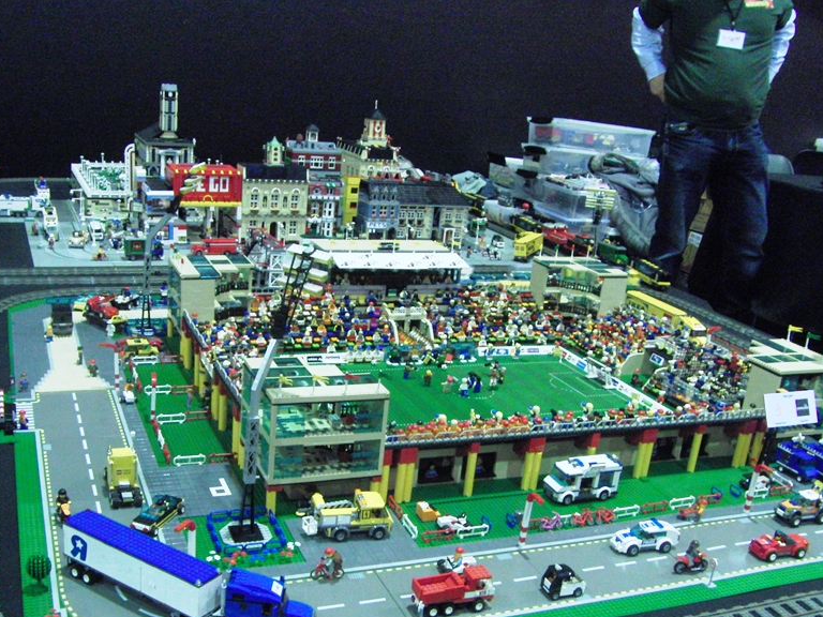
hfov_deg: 46.7
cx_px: 370
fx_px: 951
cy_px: 376
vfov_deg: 35.8
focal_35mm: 40
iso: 400
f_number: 2.8
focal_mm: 5.3
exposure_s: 1/25
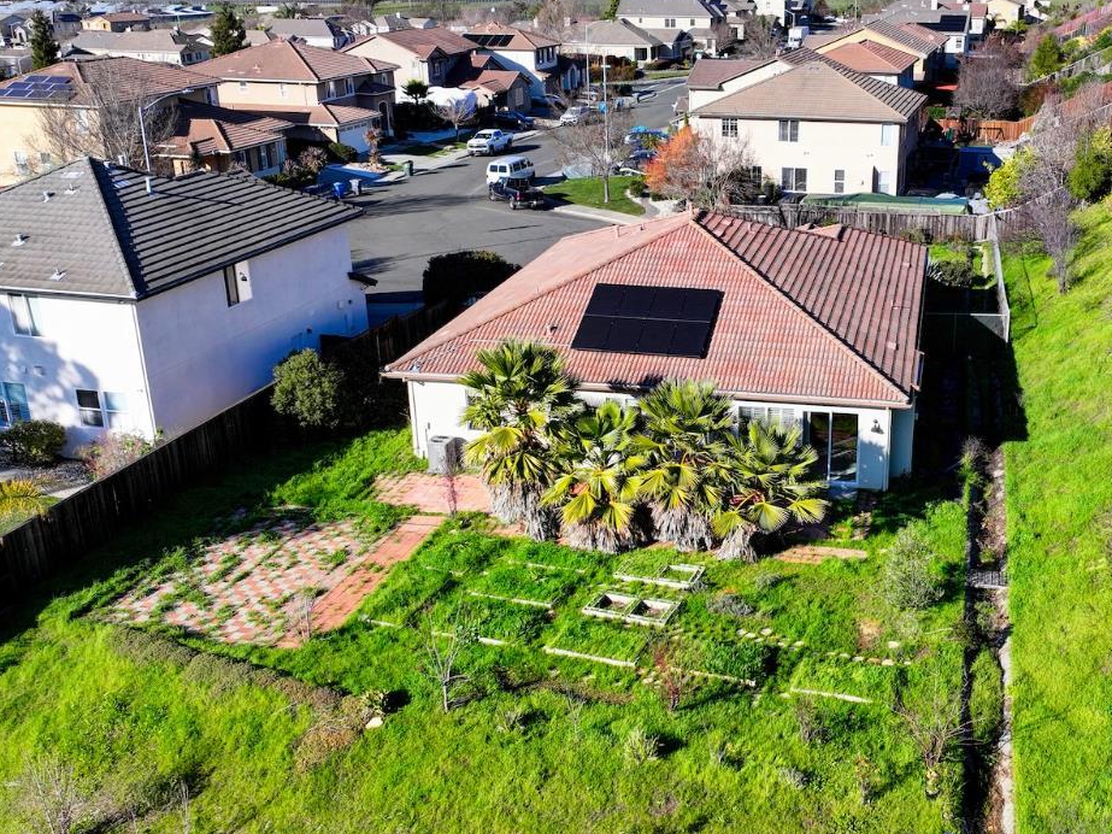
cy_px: 437
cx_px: 724
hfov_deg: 47.2
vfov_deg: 36.8
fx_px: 1253
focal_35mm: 39
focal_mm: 12.3
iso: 130
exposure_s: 1/1600
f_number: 2.8
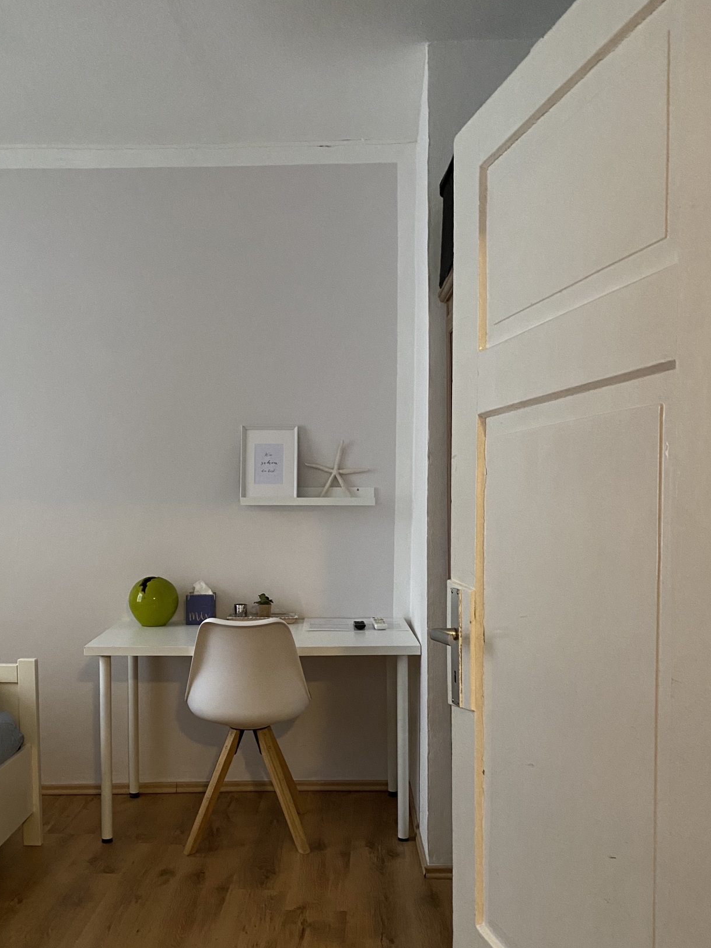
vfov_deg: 56.4
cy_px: 569
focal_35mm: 32
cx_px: 311
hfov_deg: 44.1
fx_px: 876
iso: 640
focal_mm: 4.25
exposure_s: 1/25
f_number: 1.8
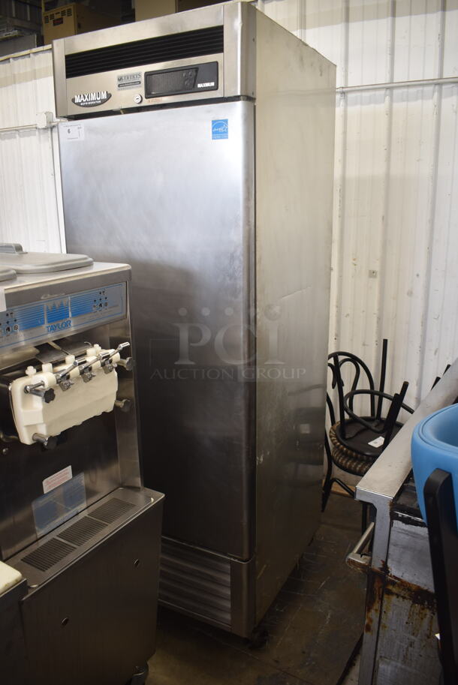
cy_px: 342
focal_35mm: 27
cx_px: 229
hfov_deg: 48.0
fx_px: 514
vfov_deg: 67.3
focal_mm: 18
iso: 250
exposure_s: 1/30
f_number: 3.5
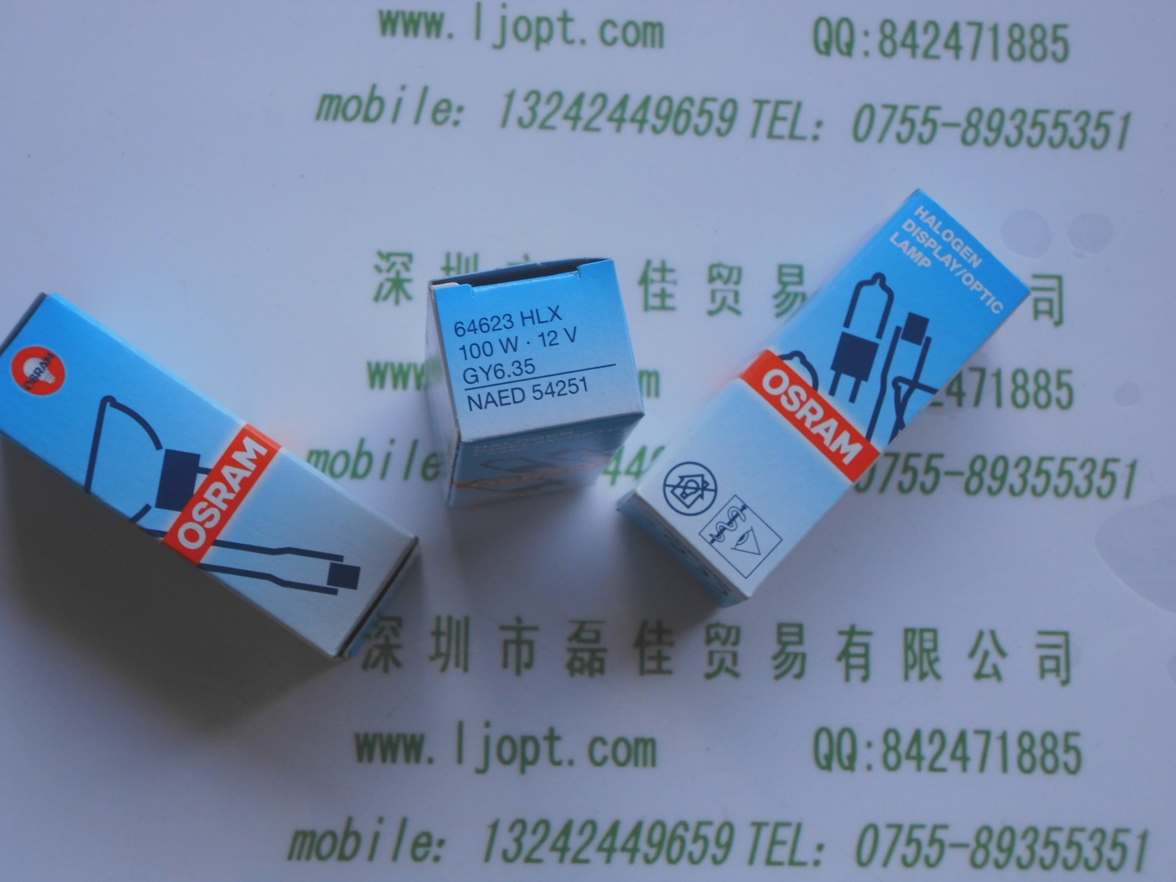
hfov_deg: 33.2
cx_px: 588
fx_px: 1970
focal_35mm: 58
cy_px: 441
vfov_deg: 25.2
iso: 200
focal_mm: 10.2
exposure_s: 1/60
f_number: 4.9
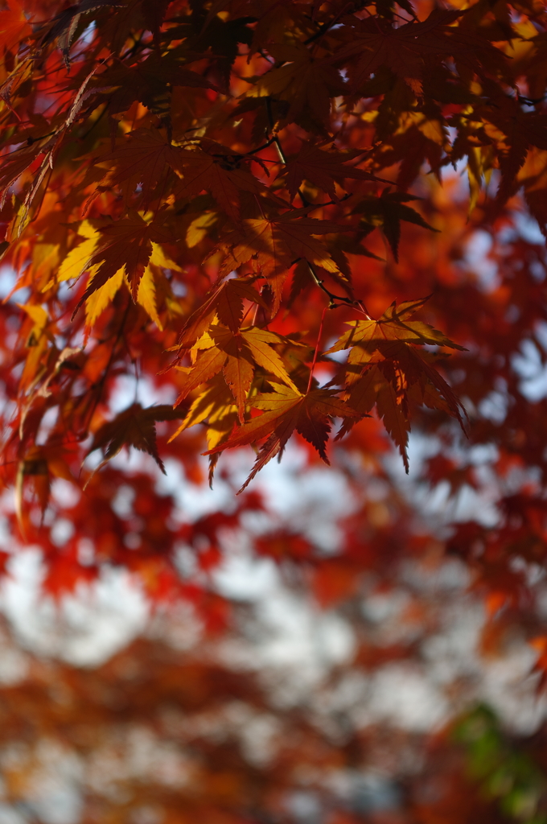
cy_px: 412
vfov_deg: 24.8
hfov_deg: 16.6
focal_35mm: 82
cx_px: 274
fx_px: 1874
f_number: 5.6
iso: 100
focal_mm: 55
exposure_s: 1/200
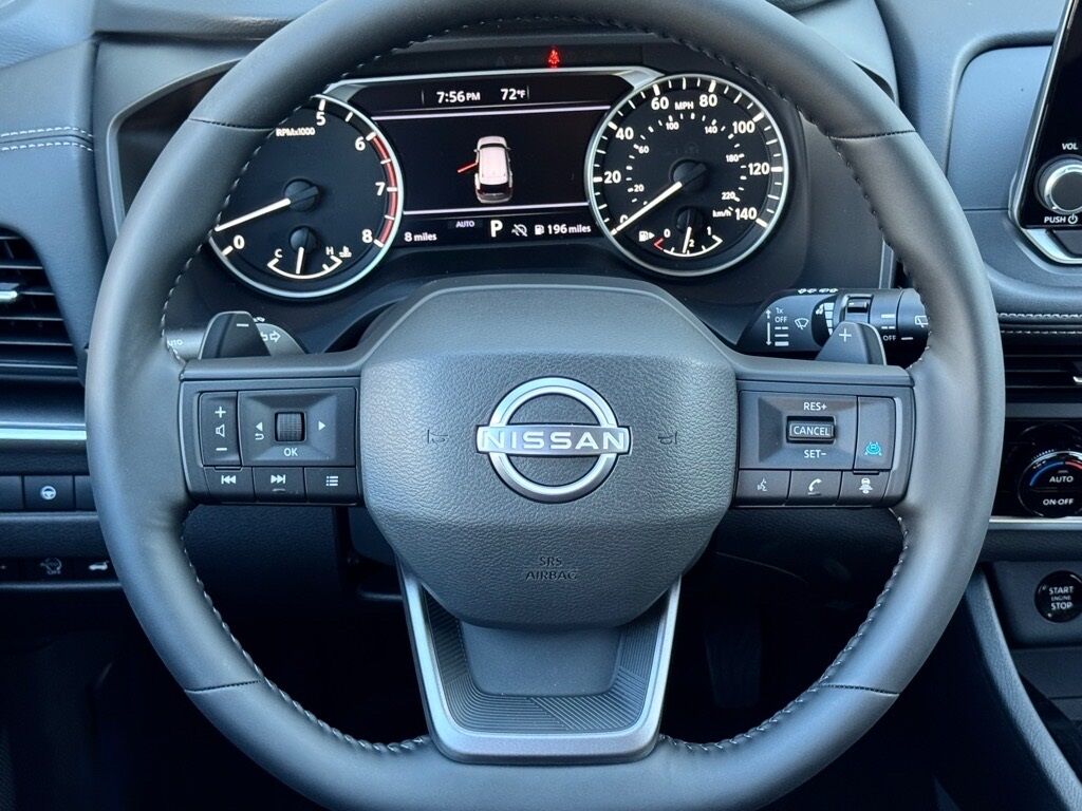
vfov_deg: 30.3
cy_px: 406
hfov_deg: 39.7
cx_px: 541
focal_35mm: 48
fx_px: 1500
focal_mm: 6.76
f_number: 1.78
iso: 200
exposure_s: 1/60
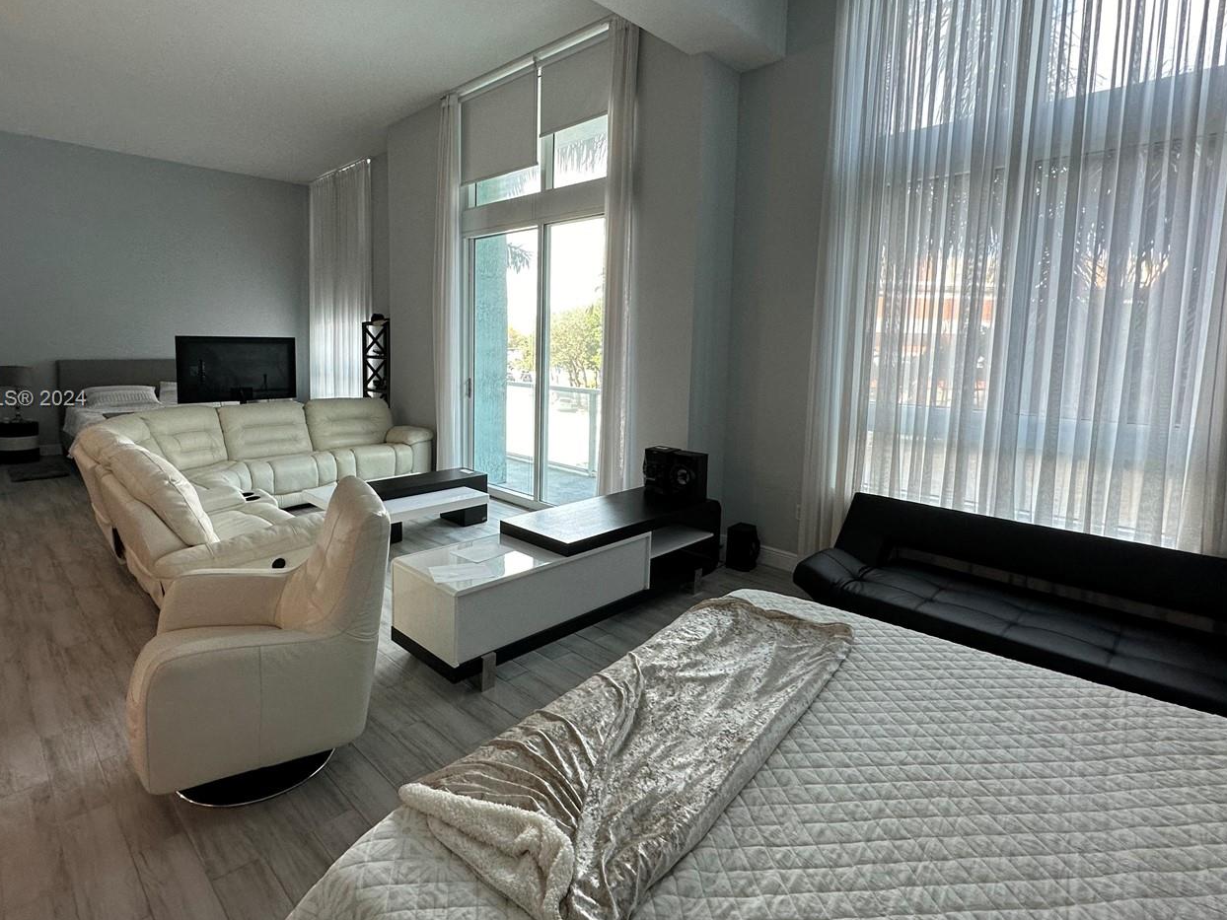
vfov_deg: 71.3
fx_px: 638
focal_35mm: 18
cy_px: 400
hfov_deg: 87.5
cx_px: 560
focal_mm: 2.22
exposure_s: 1/120
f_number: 2.2
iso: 125
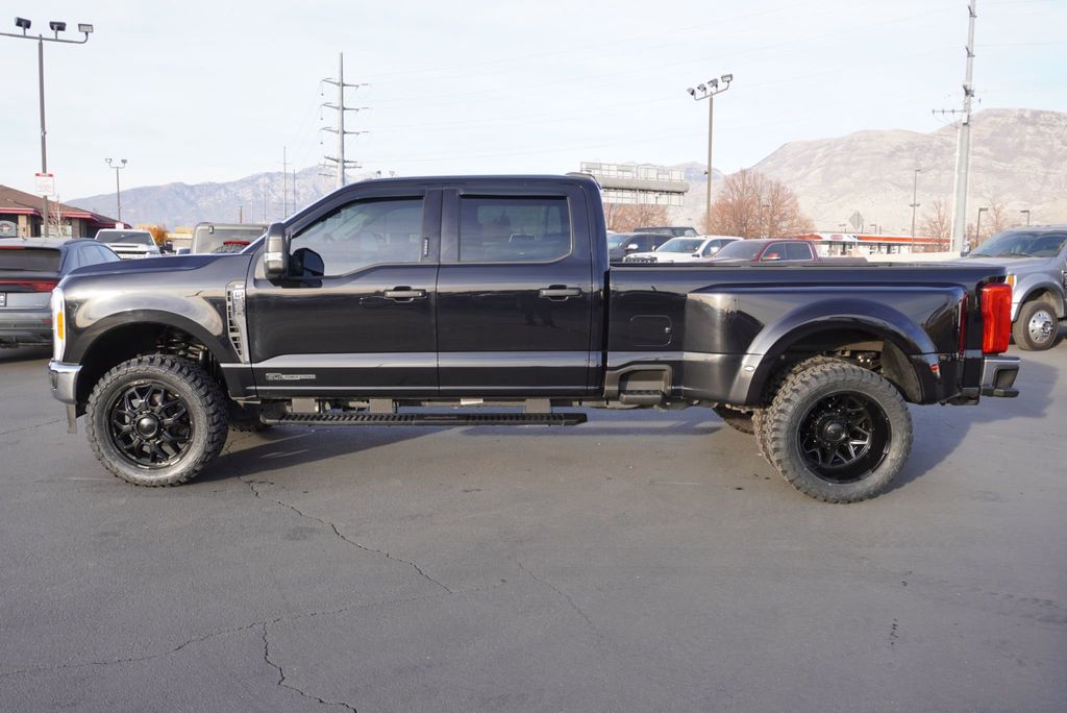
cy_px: 356
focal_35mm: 30
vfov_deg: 43.7
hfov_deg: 61.9
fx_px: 890
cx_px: 534
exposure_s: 1/100
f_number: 5.6
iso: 100
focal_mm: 20
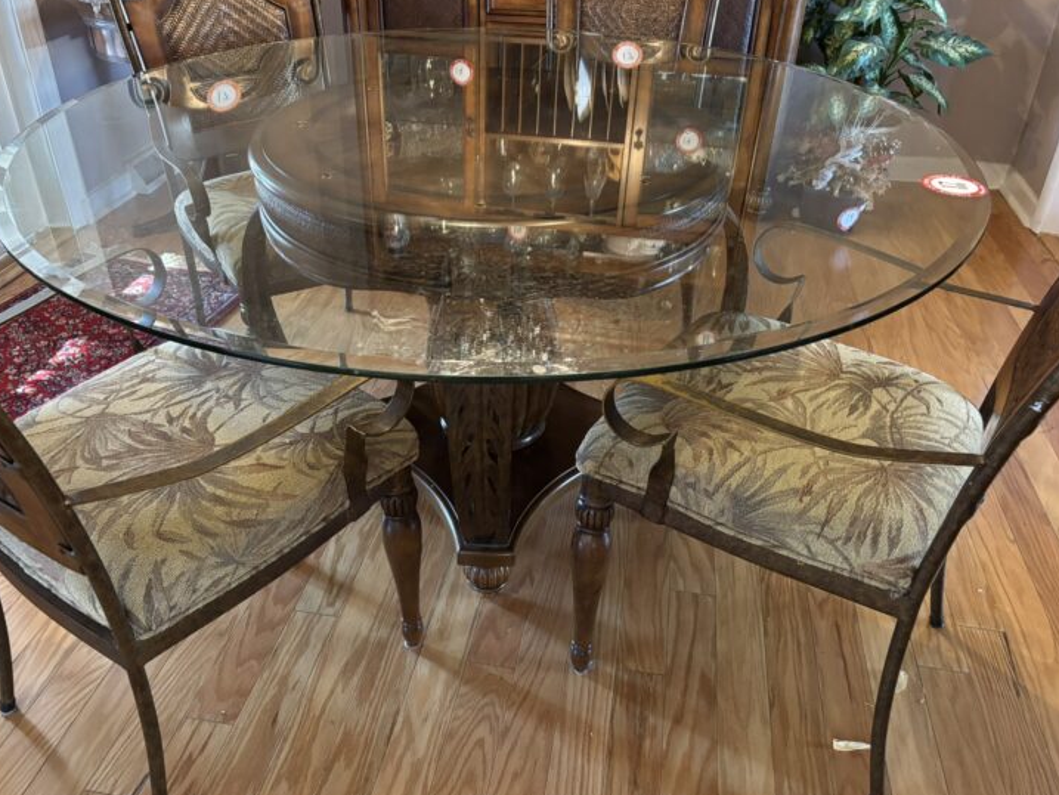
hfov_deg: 61.6
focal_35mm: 29
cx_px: 498
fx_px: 887
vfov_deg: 48.2
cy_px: 386
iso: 500
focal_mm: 5.96
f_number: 1.6
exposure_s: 1/30
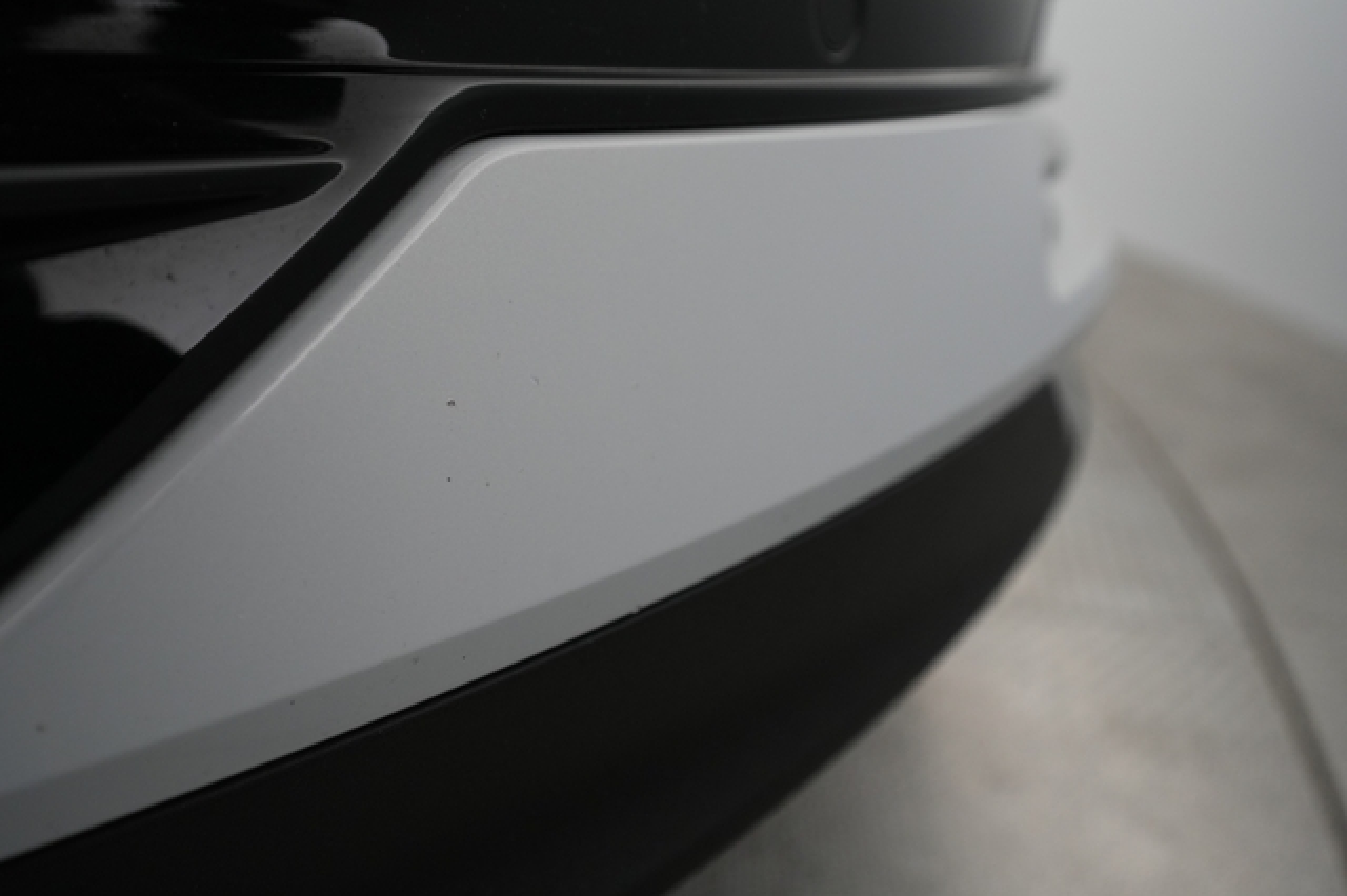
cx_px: 674
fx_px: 1047
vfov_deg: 46.4
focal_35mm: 28
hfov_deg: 65.5
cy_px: 448
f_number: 4.5
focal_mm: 28
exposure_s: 1/100
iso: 2000
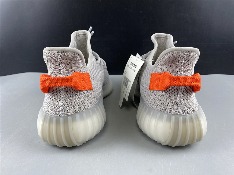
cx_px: 117
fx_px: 176
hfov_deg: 67.3
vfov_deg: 53.1
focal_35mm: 26
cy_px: 88
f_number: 1.8
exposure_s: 1/100
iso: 64
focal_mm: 4.25
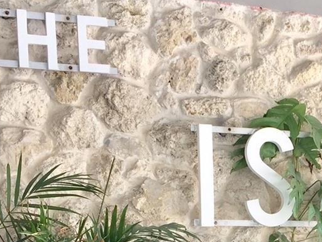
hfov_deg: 20.7
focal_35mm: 90
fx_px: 837
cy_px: 293
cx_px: 361
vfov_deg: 15.8
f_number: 2.2
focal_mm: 4.15
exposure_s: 1/120
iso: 32
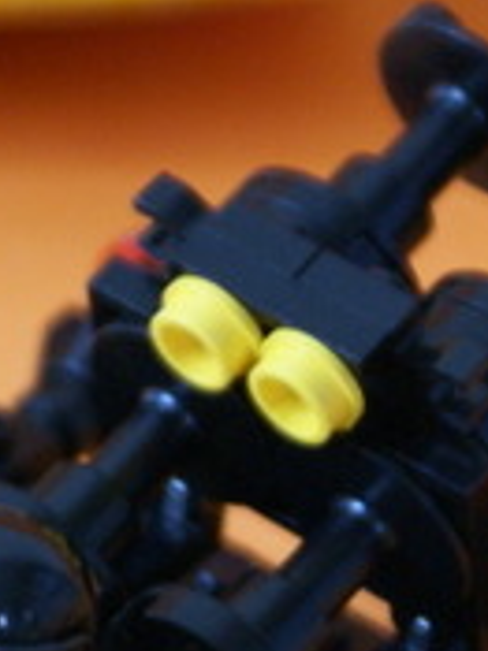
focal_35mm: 463
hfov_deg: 3.2
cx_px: 7
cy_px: 904
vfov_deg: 4.3
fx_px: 8714
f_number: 5.6
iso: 400
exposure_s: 1/30
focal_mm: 70
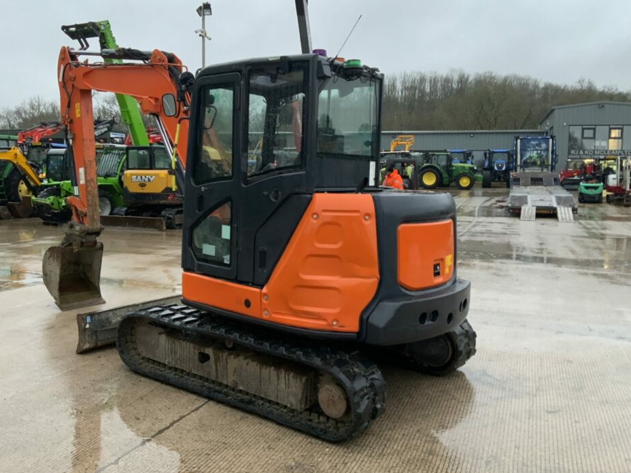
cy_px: 216
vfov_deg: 44.1
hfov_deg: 56.8
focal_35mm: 32
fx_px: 583
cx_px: 301
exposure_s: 1/60
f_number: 1.8
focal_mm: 3
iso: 125
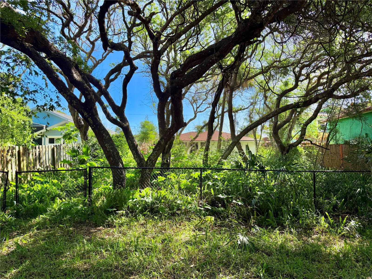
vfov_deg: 56.8
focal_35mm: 24
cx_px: 186
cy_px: 140
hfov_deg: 71.6
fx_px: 258
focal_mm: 6.76
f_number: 1.78
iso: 100
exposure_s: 1/1585
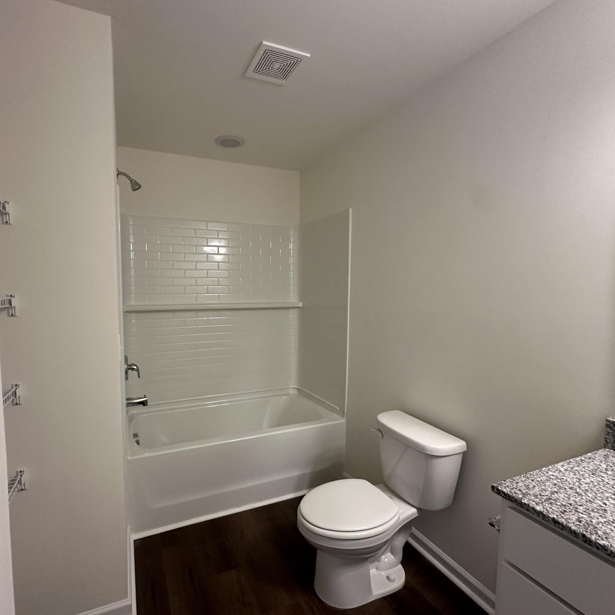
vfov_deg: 84.0
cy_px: 315
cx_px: 259
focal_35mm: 17
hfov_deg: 83.3
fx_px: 342
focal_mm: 2.22
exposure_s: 1/120
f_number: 2.2
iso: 320
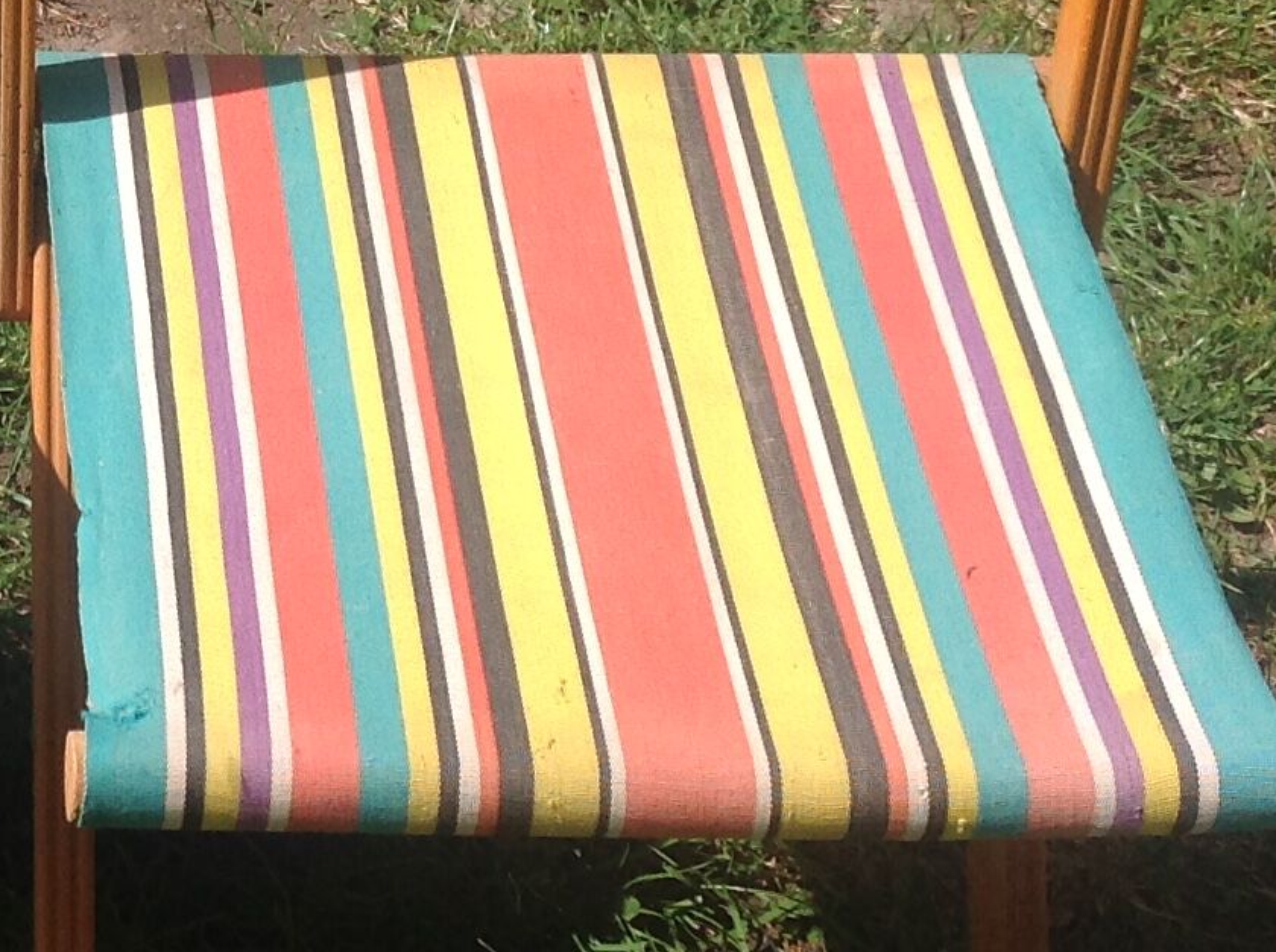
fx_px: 3974
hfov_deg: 17.7
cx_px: -97
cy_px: 211
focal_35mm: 108
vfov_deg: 13.6
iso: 50
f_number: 2.4
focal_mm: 4.28
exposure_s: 1/2519
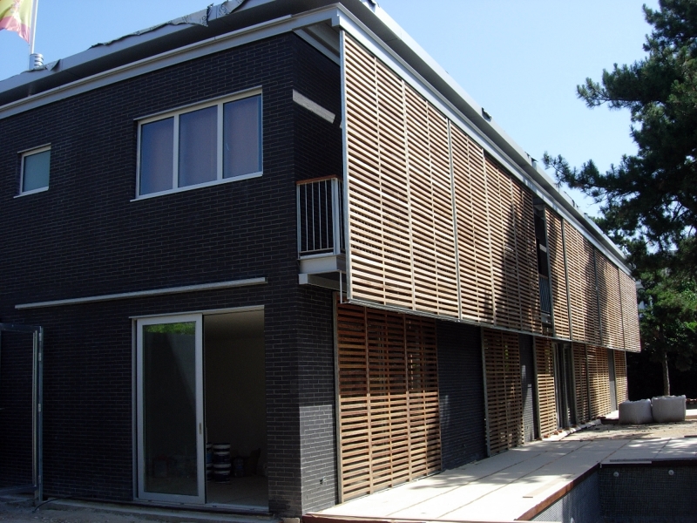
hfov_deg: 49.0
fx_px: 765
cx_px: 348
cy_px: 262
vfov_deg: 37.7
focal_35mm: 38
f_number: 4.8
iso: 64
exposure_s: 1/395
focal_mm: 7.8
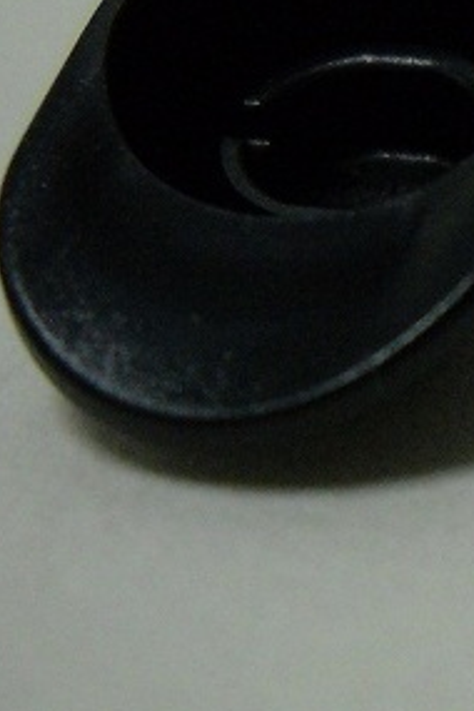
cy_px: 232
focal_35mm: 122
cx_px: 851
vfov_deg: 16.7
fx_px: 2409
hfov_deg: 10.6
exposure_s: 1/15
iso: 400
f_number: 3.1
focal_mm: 6.72
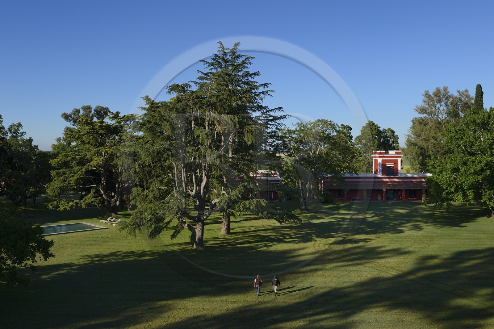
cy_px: 164
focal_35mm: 34
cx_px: 247
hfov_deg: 55.8
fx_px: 466
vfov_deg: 38.9
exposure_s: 1/250
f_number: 11
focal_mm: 34
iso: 200
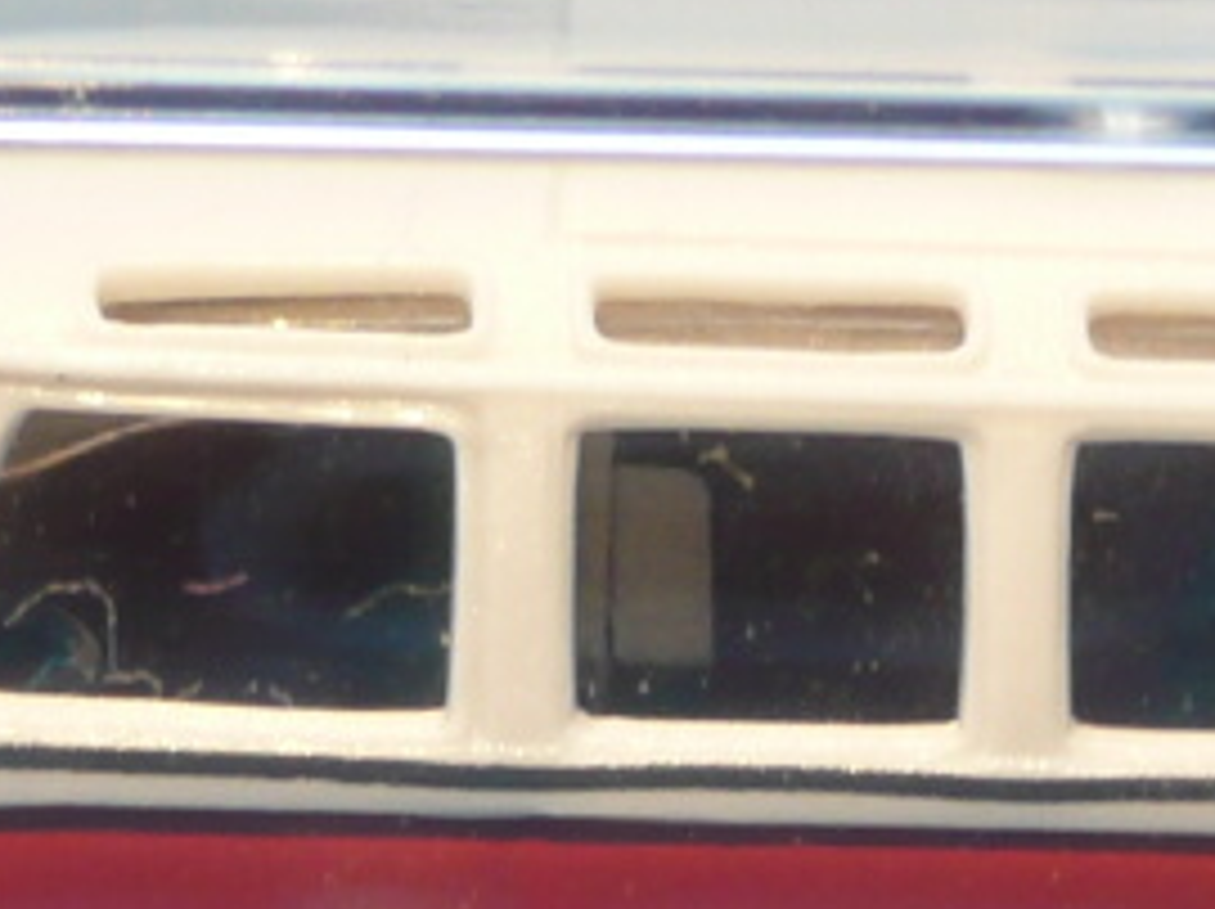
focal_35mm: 261
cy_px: 1125
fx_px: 9153
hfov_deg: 7.6
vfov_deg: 5.7
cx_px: 1305
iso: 100
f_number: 4.2
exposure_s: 1/30
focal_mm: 8.2
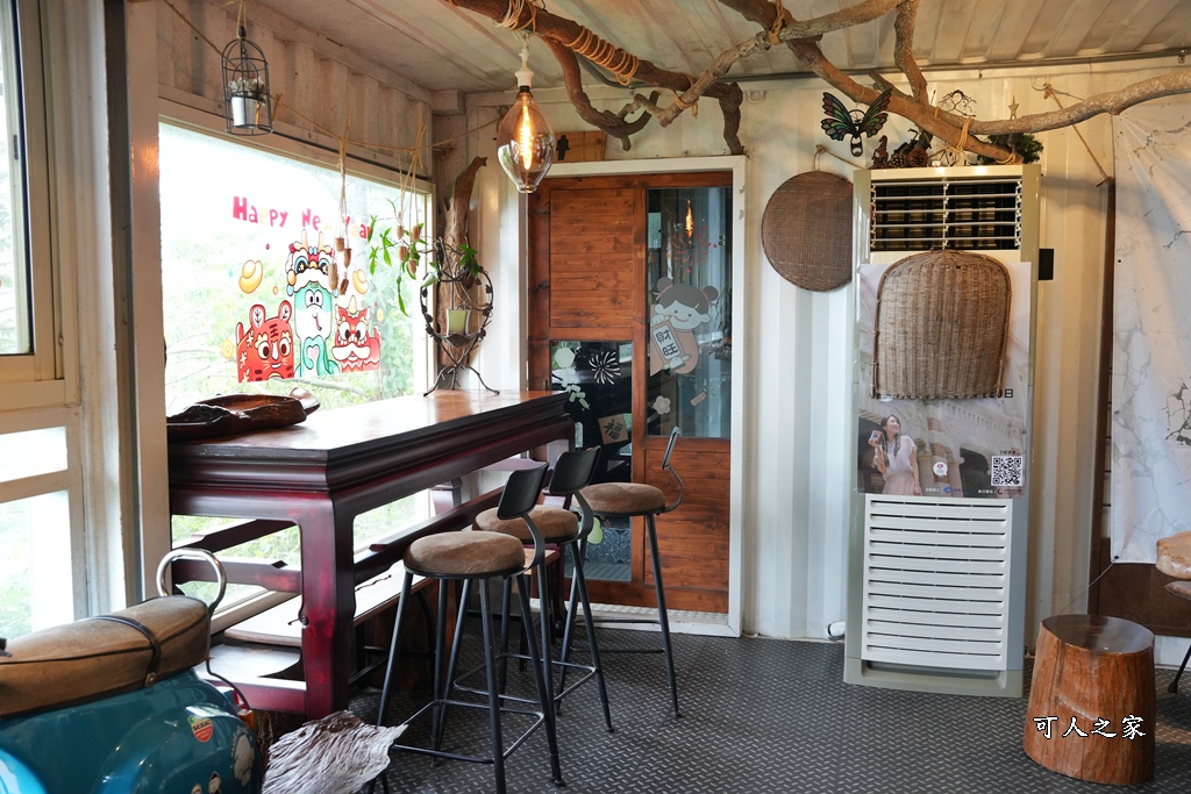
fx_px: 1055
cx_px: 596
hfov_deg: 58.9
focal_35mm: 32
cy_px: 397
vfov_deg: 41.2
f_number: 5
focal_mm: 31.9
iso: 1250
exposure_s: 1/125
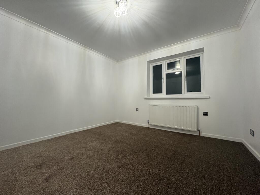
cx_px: 130
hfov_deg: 102.1
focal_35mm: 14
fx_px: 105
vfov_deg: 85.7
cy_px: 98
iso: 250
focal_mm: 2.22
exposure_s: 1/50
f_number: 2.2
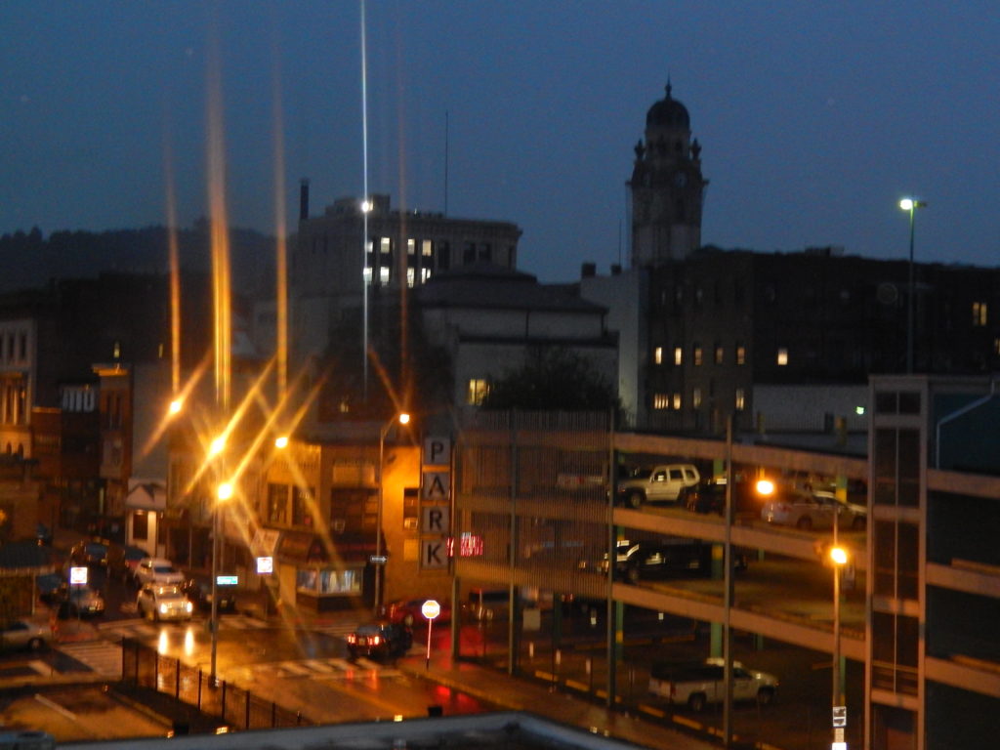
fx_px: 1993
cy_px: 375
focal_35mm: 69
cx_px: 500
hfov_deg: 28.2
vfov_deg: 21.3
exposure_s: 1/30
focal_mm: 12.3
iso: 800
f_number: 4.1
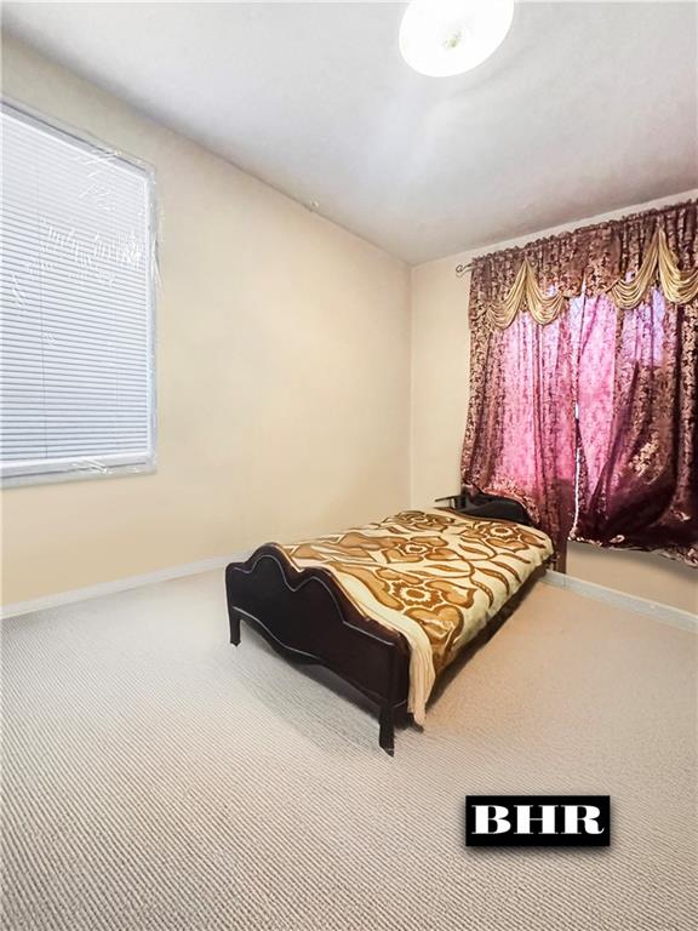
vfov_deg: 102.1
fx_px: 376
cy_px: 466
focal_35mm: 14
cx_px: 349
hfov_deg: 85.7
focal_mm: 2.22
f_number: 2.2
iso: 800
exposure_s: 1/60
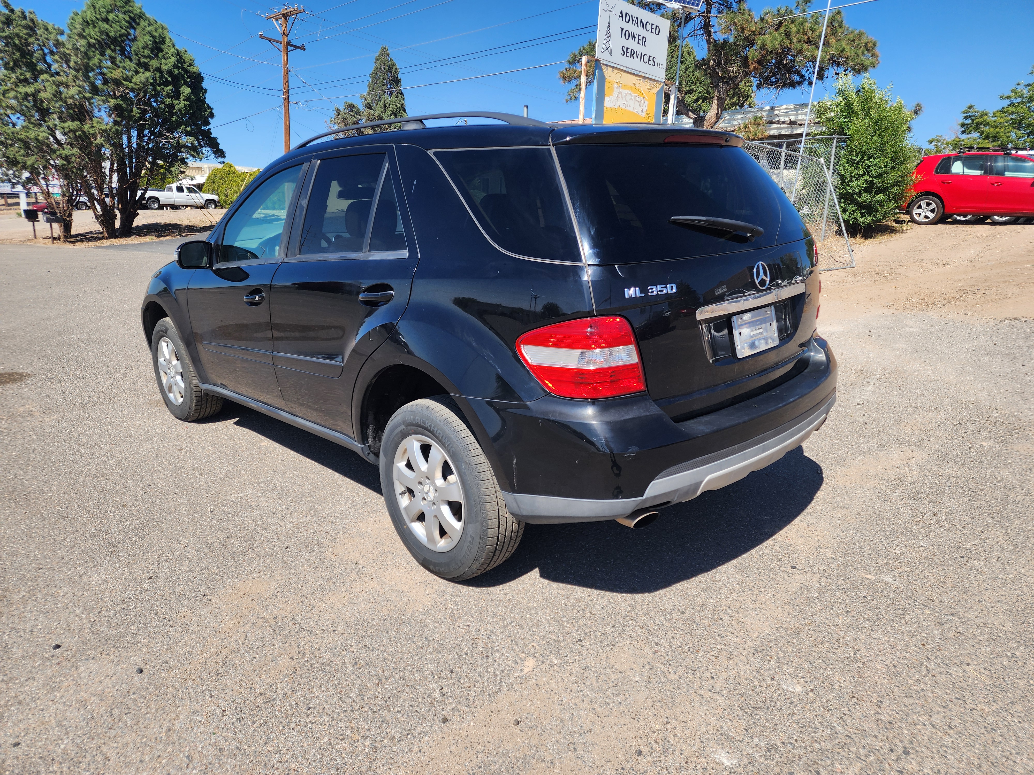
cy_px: 388
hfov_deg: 73.9
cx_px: 517
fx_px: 687
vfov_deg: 58.9
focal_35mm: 23
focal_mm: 6.4
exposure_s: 1/850
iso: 12
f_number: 1.8
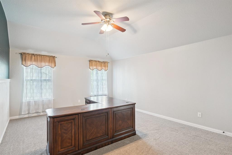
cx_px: 116
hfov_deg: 90.0
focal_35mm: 18
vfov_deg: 67.4
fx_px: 116
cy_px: 78
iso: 400
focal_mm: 18
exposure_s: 1/20
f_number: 8
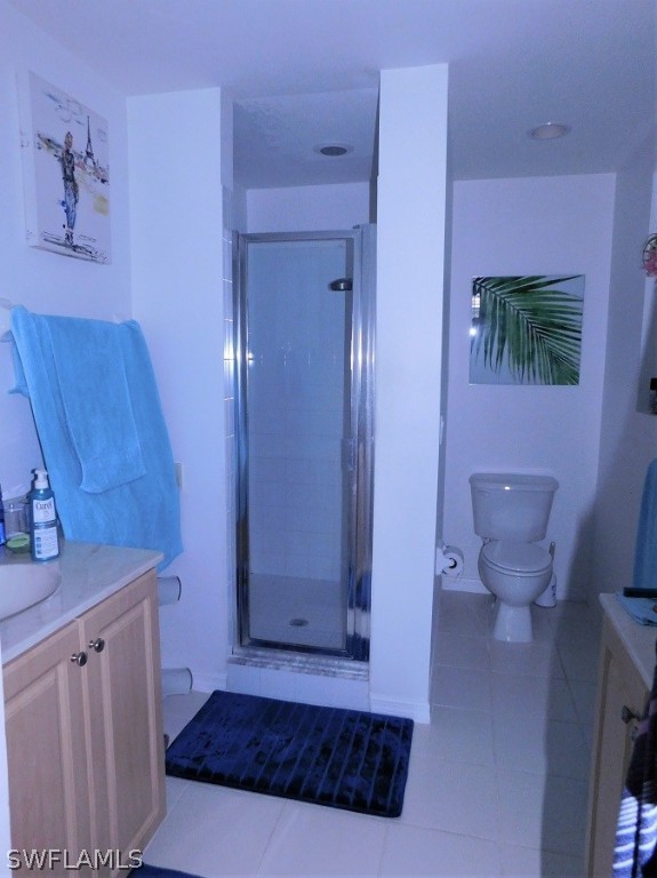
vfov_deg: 74.0
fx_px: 583
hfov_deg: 58.8
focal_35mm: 23
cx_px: 328
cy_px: 439
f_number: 3
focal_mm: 4
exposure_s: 1/30
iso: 400
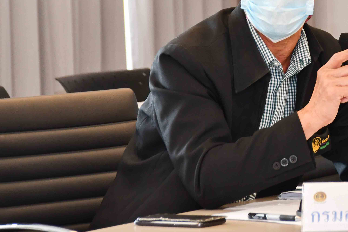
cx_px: 357
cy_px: 32
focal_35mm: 339
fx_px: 3277
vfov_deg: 4.1
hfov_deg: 6.1
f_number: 5.6
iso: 1100
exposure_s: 1/60
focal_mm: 105
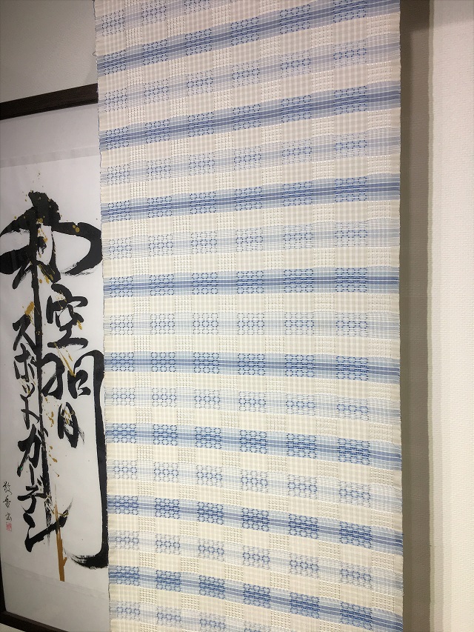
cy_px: 316
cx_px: 237
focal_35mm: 29
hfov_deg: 48.2
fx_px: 529
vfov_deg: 61.7
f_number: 2.2
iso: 32
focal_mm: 4.15
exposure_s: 1/60
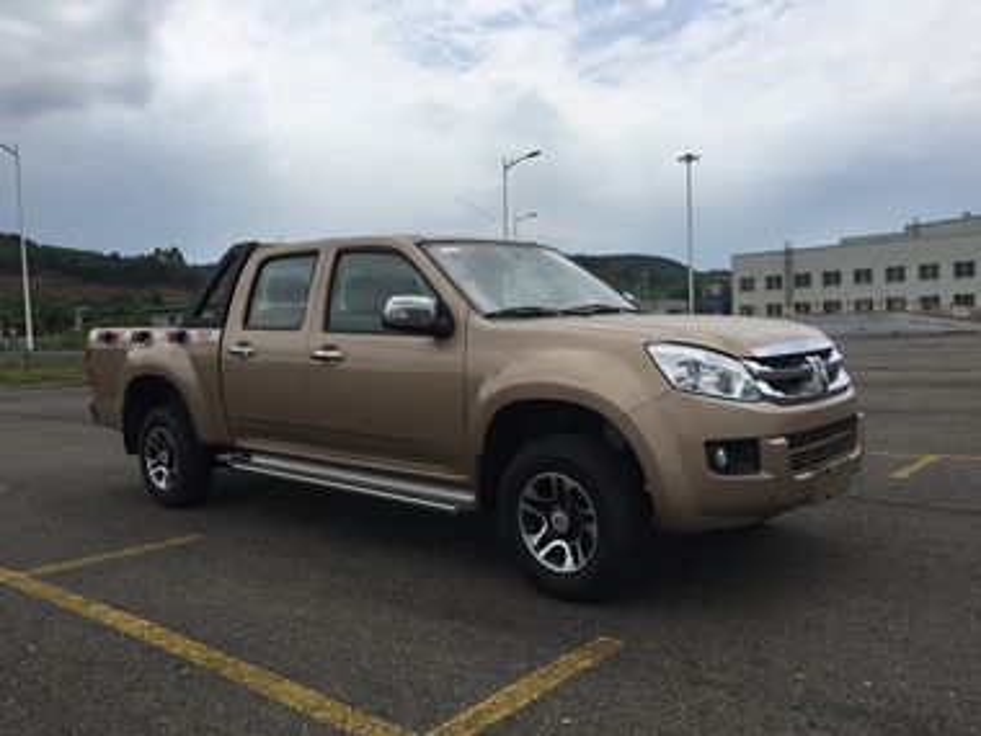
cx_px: 490
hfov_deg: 61.7
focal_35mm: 29
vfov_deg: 48.2
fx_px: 822
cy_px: 368
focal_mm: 4.15
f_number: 2.2
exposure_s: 1/2639
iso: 32
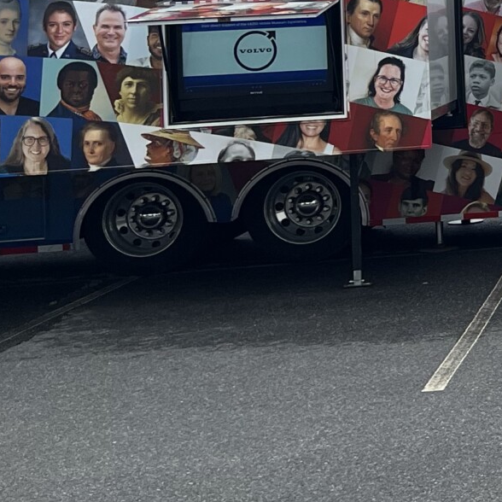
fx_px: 1641
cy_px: -63
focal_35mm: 100
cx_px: 964
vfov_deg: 16.8
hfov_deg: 14.7
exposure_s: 1/4310
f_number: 1.6
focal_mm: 5.1
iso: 50
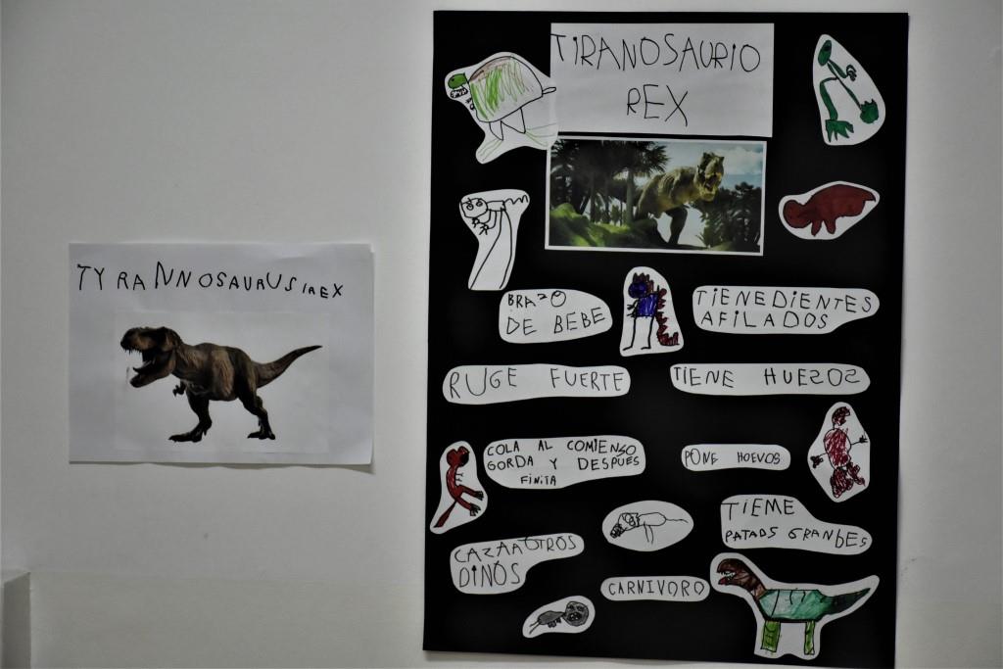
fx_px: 3135
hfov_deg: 18.2
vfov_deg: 12.2
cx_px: 502
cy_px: 334
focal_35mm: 112
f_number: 5.6
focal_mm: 75
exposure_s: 1/125
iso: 1600
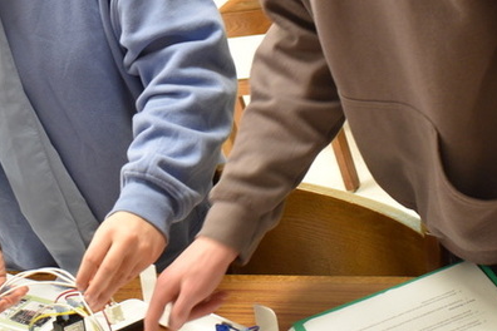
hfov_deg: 21.6
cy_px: 17
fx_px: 1284
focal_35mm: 93
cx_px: 90
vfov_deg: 14.5
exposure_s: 1/30
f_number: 4
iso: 800
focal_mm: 24
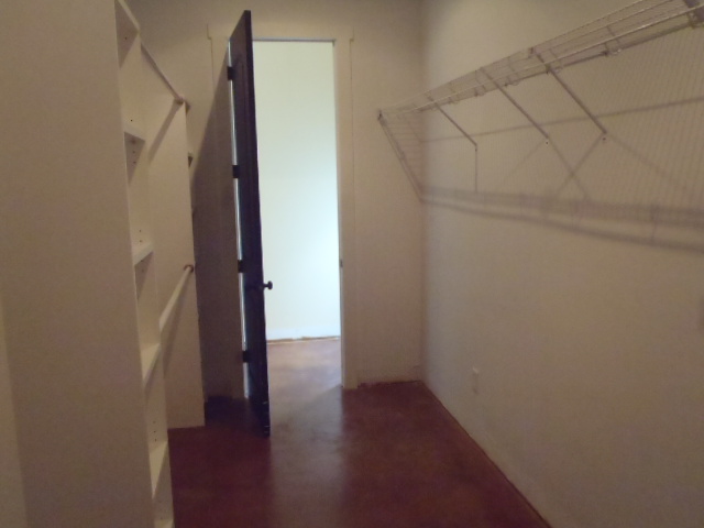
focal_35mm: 28
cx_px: 352
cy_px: 264
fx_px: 569
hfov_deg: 63.4
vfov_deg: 49.7
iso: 800
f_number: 3.9
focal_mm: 5
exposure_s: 1/30
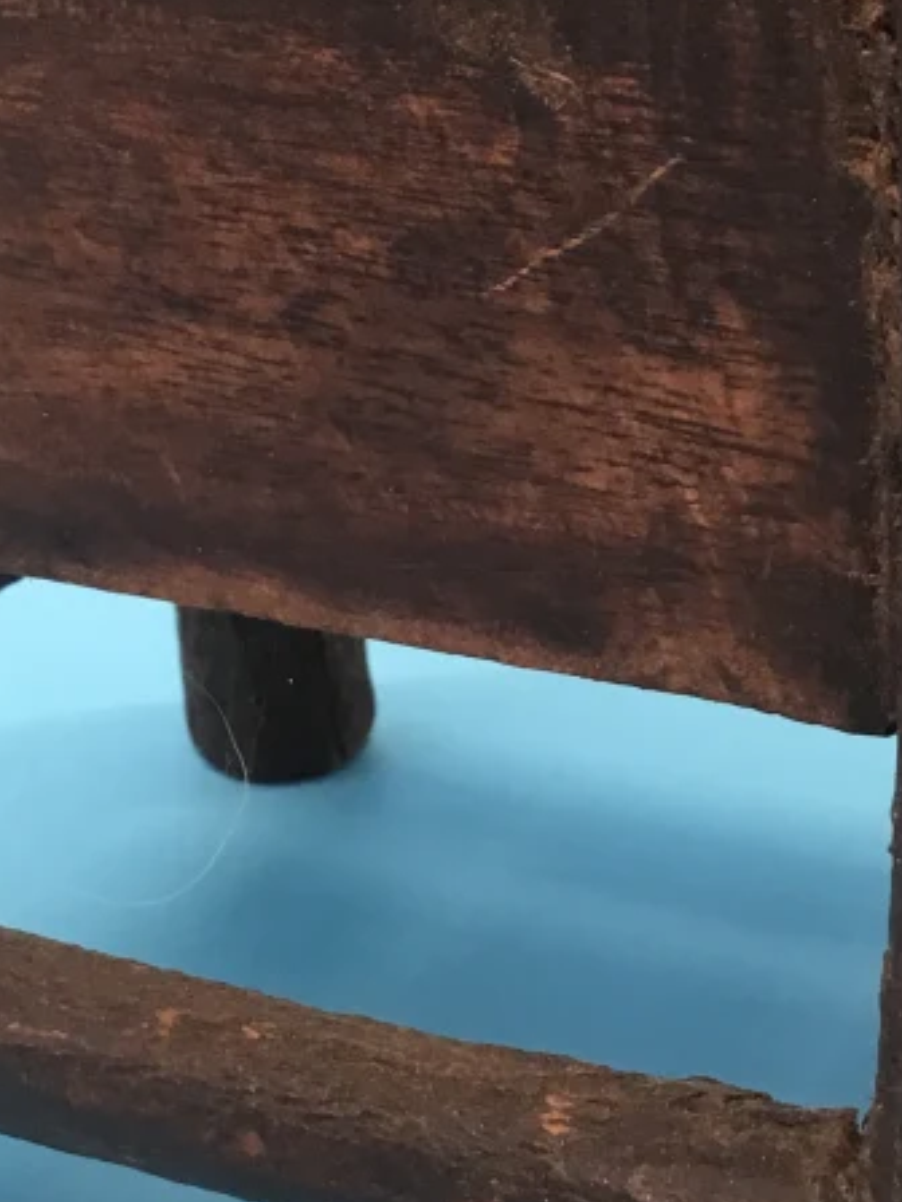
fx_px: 2884
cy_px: 255
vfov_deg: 23.2
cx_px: 446
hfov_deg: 17.8
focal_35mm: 83
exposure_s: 1/30
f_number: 2.4
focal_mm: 3.3
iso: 64
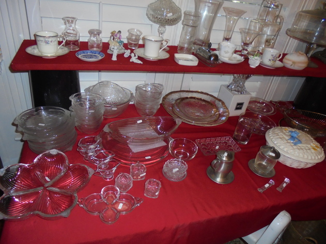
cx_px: 163
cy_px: 122
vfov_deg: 53.0
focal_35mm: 26
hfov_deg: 67.3
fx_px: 245
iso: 200
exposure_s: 1/30
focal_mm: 4.6
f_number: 3.5
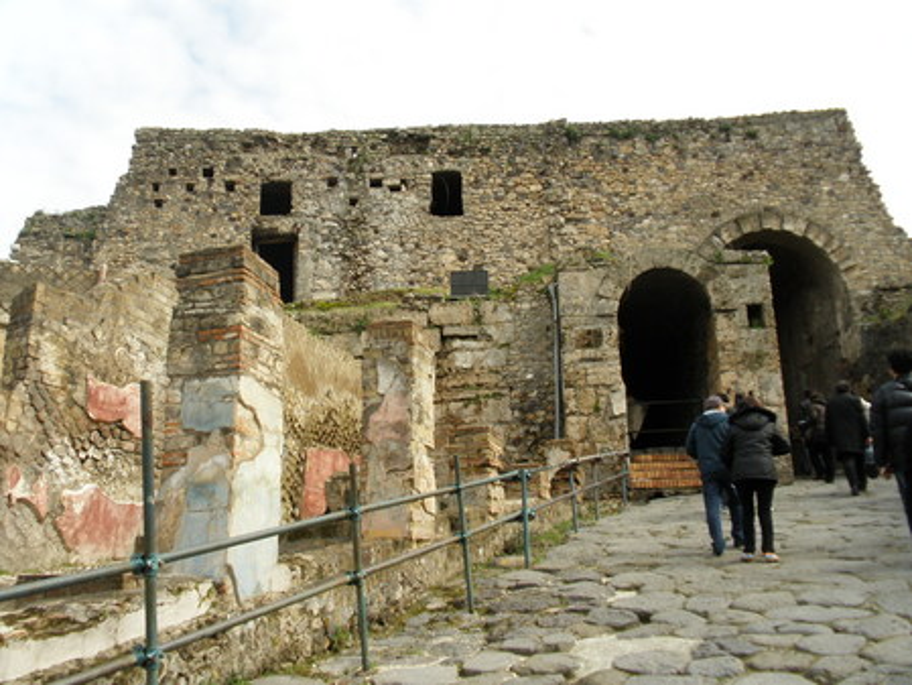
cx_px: 456
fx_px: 975
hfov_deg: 50.1
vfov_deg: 38.7
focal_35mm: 37
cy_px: 342
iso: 64
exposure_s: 1/500
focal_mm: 6.6
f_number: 3.5
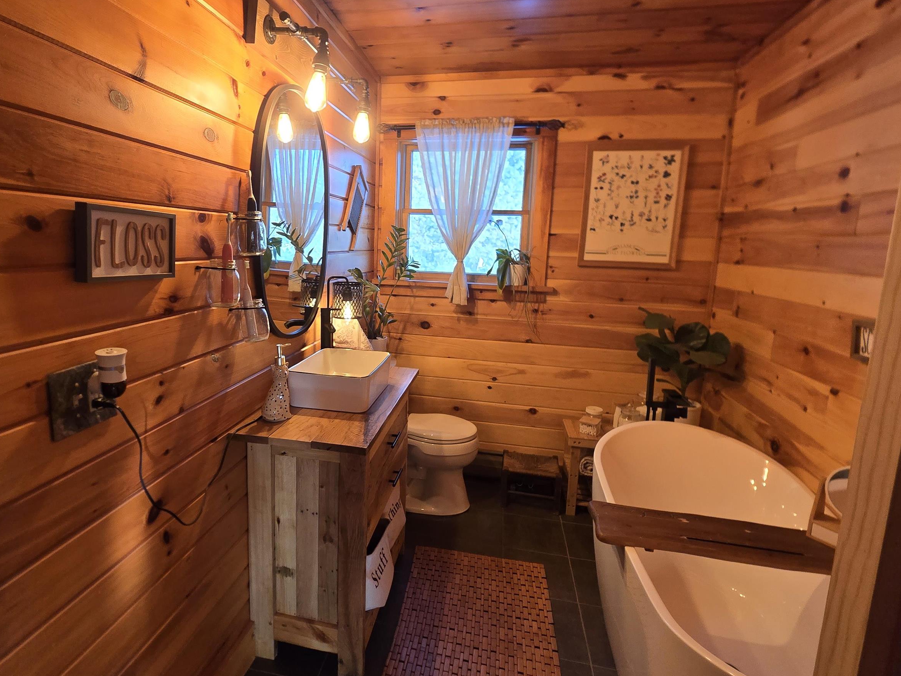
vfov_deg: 74.6
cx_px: 402
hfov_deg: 90.7
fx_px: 443
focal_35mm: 17
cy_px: 315
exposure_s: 1/60
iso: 200
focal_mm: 2.2
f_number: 2.2
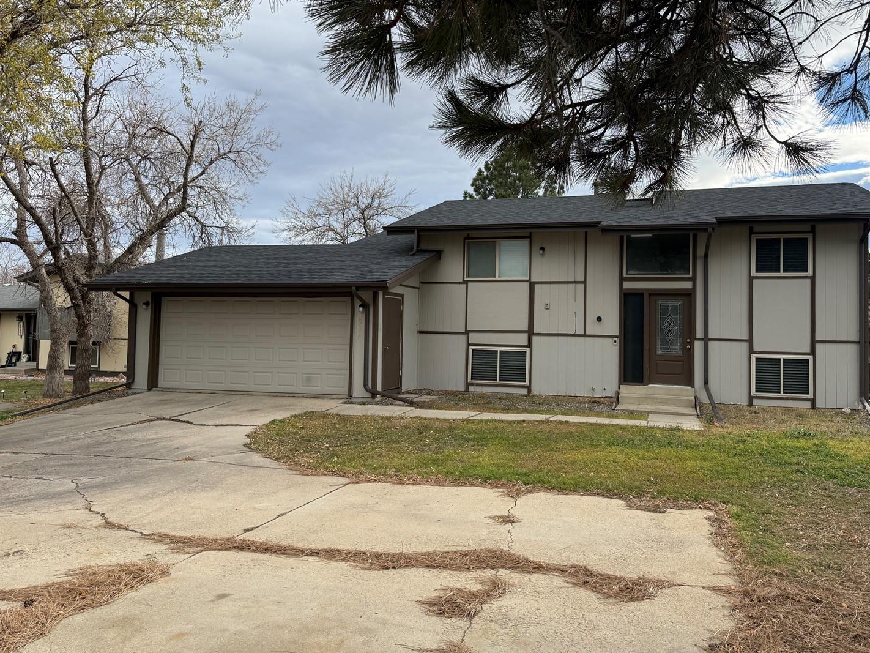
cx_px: 488
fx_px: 679
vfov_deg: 51.3
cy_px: 299
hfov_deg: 65.1
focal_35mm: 27
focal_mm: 6.76
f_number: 1.78
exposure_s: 1/2053
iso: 100
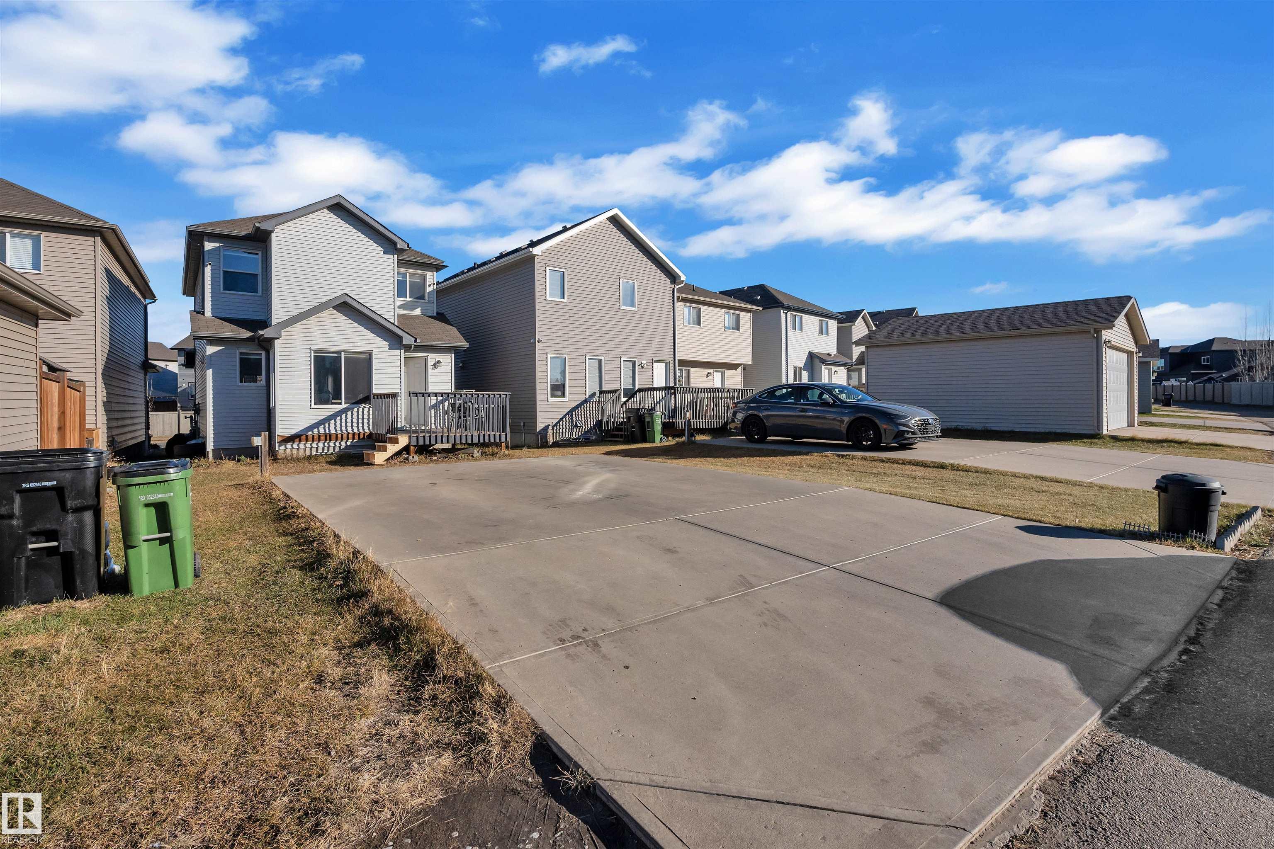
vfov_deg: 72.1
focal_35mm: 16
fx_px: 584
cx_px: 637
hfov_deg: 95.0
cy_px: 424
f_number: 5.6
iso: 500
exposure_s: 1/2000
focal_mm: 11
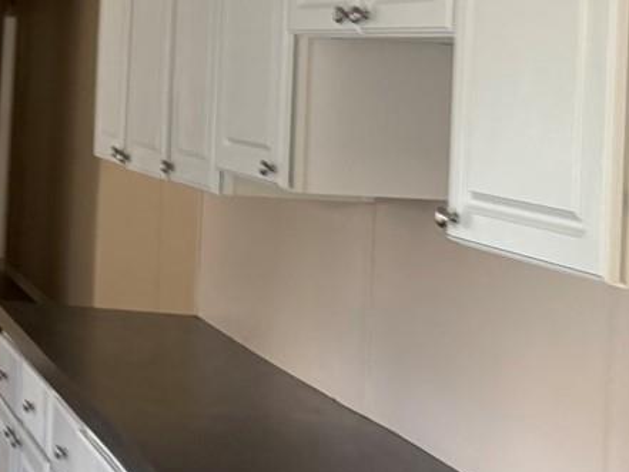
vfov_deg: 16.6
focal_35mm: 87
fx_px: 1581
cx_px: -342
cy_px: 0
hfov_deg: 19.3
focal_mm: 6.76
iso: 200
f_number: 1.78
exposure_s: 1/73
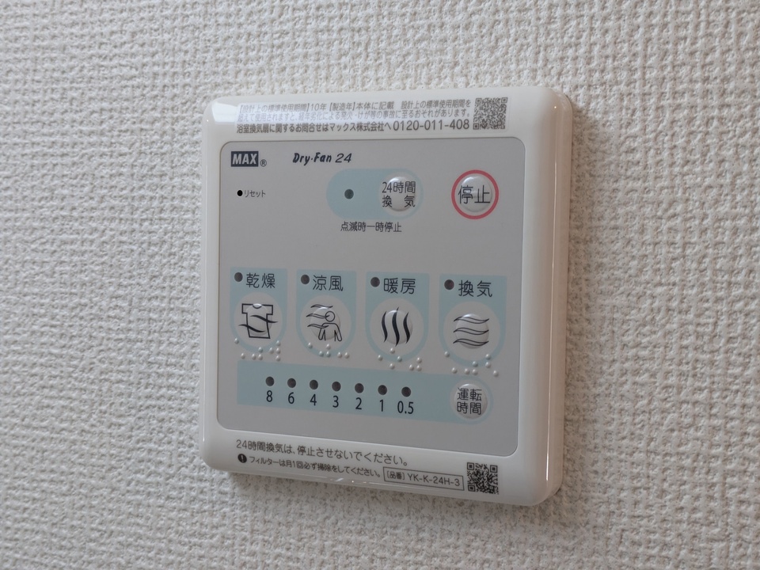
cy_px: 285
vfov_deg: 28.6
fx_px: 1120
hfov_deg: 37.5
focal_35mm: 51
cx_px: 380
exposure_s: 1/120
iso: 138
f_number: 1.89
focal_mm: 5.43
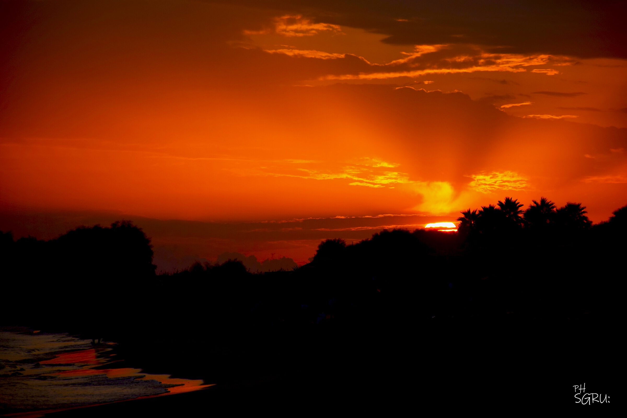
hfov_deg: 9.8
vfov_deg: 6.5
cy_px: 209
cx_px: 314
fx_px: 3657
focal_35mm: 210
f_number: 7.1
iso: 200
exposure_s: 1/800
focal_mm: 140
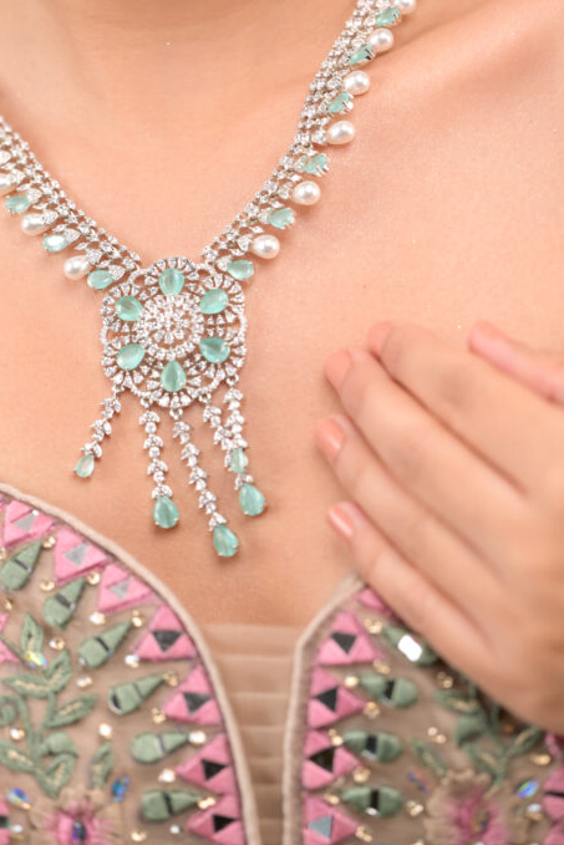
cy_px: 229
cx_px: 200
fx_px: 4251
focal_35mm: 181
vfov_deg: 11.3
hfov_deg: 7.6
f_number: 3.2
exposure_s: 1/200
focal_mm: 120
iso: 160
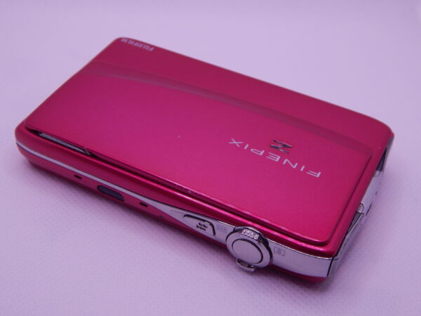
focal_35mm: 55
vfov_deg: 26.6
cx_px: 210
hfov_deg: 34.9
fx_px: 669
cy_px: 158
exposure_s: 1/400
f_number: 3.8
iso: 125
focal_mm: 9.7
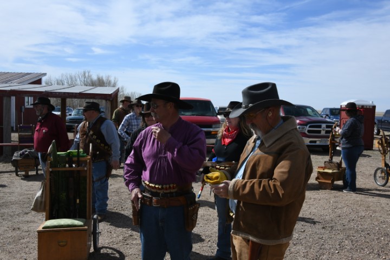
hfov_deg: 53.1
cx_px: 195
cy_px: 130
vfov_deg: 36.9
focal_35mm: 36
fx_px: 390
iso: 400
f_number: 13
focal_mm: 36
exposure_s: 1/640
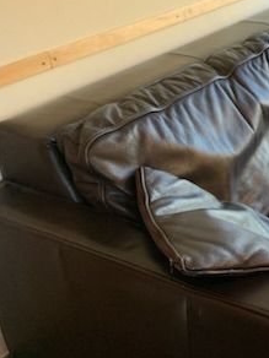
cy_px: 202
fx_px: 591
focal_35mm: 57
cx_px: 273
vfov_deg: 33.7
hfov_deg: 24.4
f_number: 1.8
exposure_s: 1/60
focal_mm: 4.25
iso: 320
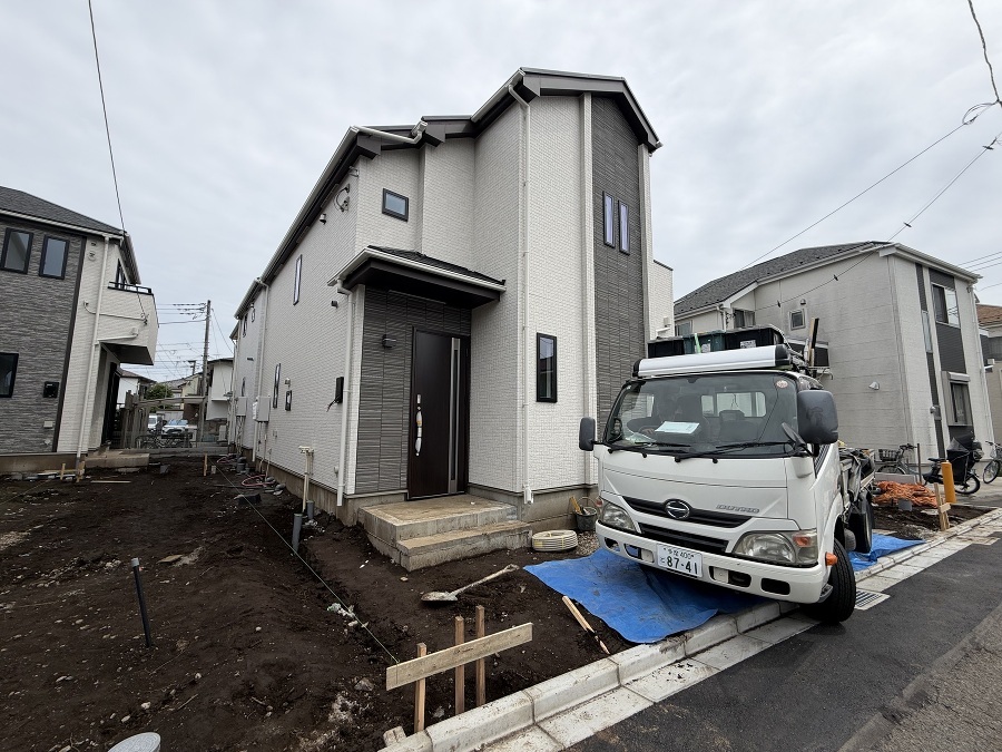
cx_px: 501
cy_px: 376
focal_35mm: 14
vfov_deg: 85.7
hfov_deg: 102.1
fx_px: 405
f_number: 2.2
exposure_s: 1/1087
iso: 20
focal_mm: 2.22
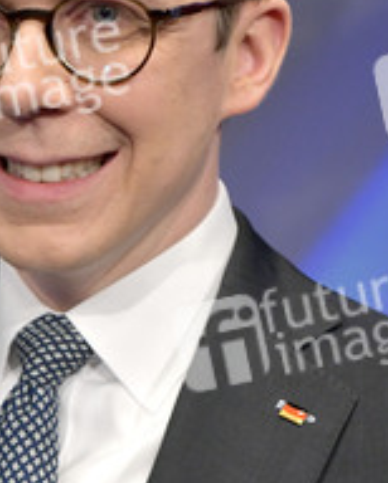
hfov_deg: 13.1
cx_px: 73
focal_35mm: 117
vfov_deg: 16.4
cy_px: 206
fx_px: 1677
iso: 2500
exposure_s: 1/200
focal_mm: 60
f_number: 6.3
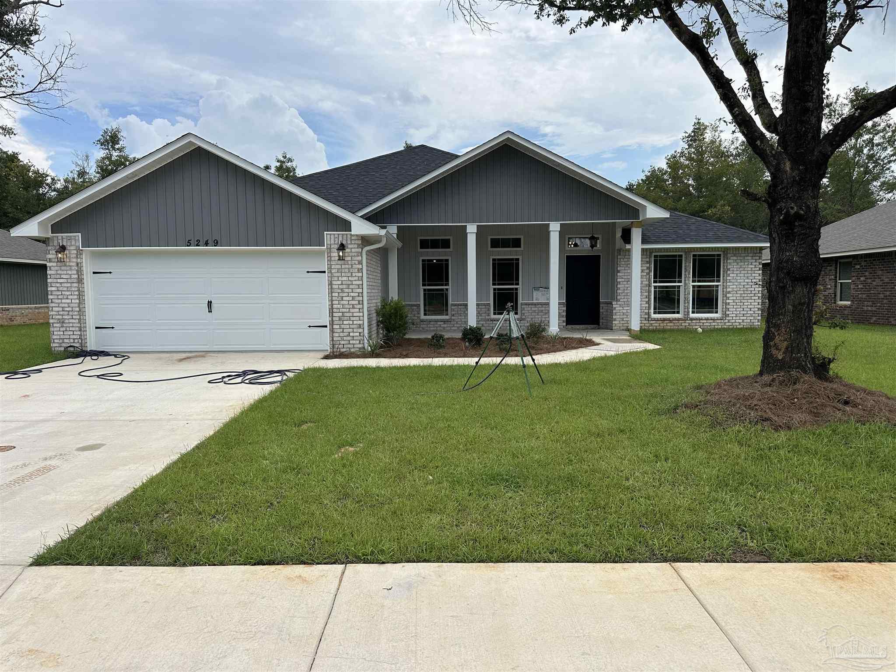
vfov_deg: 56.8
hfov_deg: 71.6
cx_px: 448
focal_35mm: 24
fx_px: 621
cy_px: 336
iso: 80
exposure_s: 1/3597
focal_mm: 6.86
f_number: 1.78
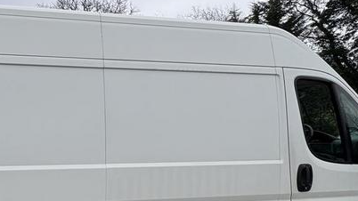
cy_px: 144
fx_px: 323
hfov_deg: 52.9
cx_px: 55
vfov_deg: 34.1
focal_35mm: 34
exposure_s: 1/1709
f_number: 2.2
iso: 50
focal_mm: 2.22
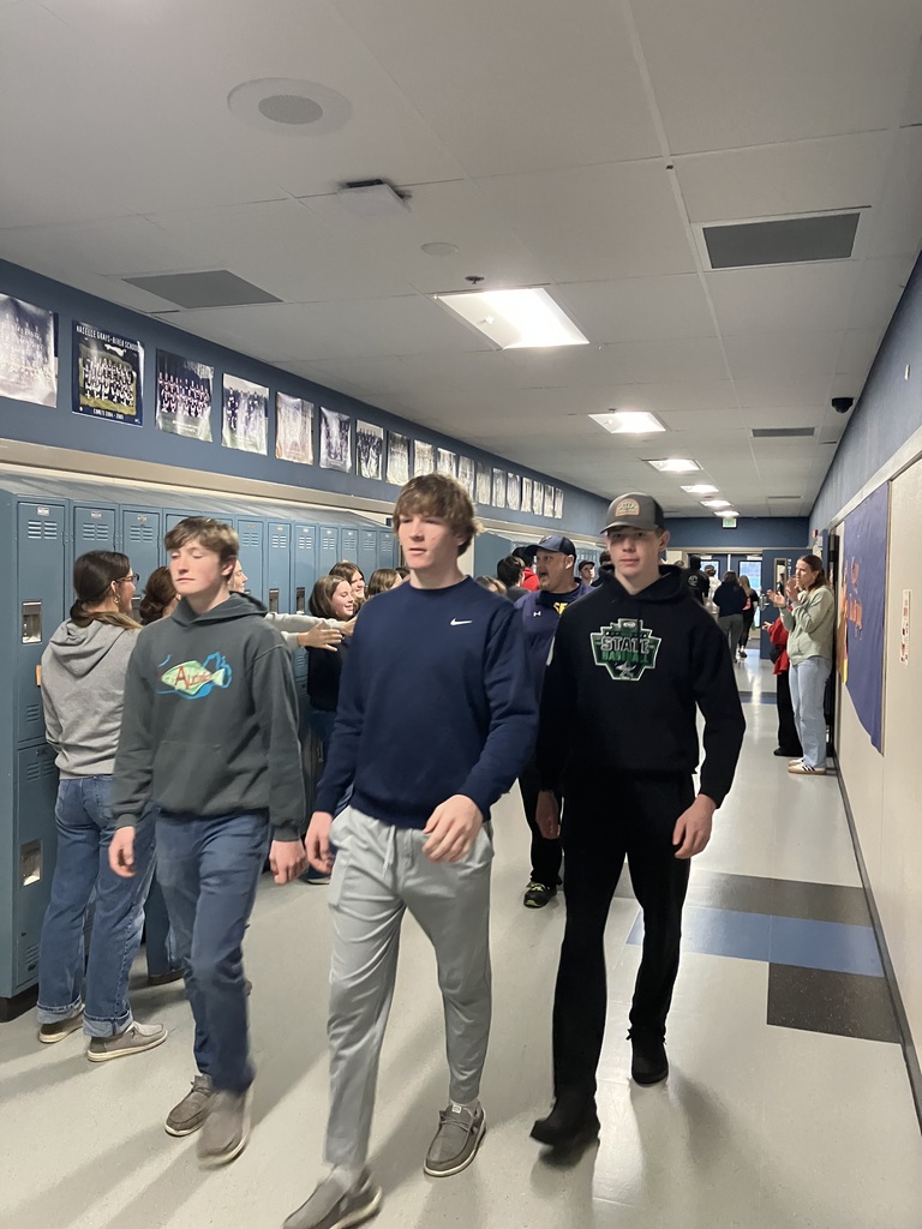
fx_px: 994
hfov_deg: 49.7
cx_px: 461
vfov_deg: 63.4
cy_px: 614
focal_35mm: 28
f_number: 1.8
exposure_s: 1/60
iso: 320
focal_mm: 3.99
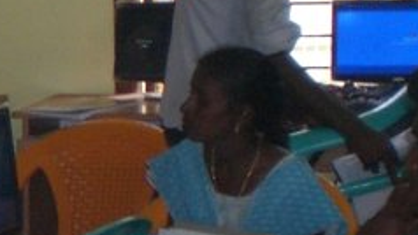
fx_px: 1973
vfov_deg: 6.8
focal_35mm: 178
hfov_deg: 11.3
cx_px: -307
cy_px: 261
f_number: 3.1
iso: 200
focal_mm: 6.3
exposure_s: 1/60
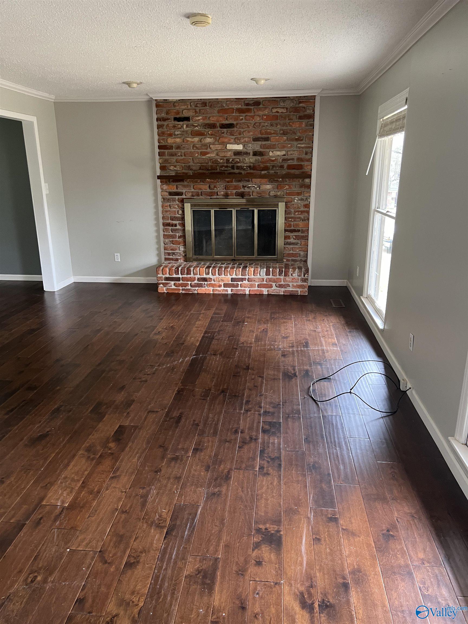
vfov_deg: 67.3
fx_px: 469
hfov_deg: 53.1
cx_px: 234
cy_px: 312
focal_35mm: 26
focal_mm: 5.7
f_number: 1.5
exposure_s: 1/60
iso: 200
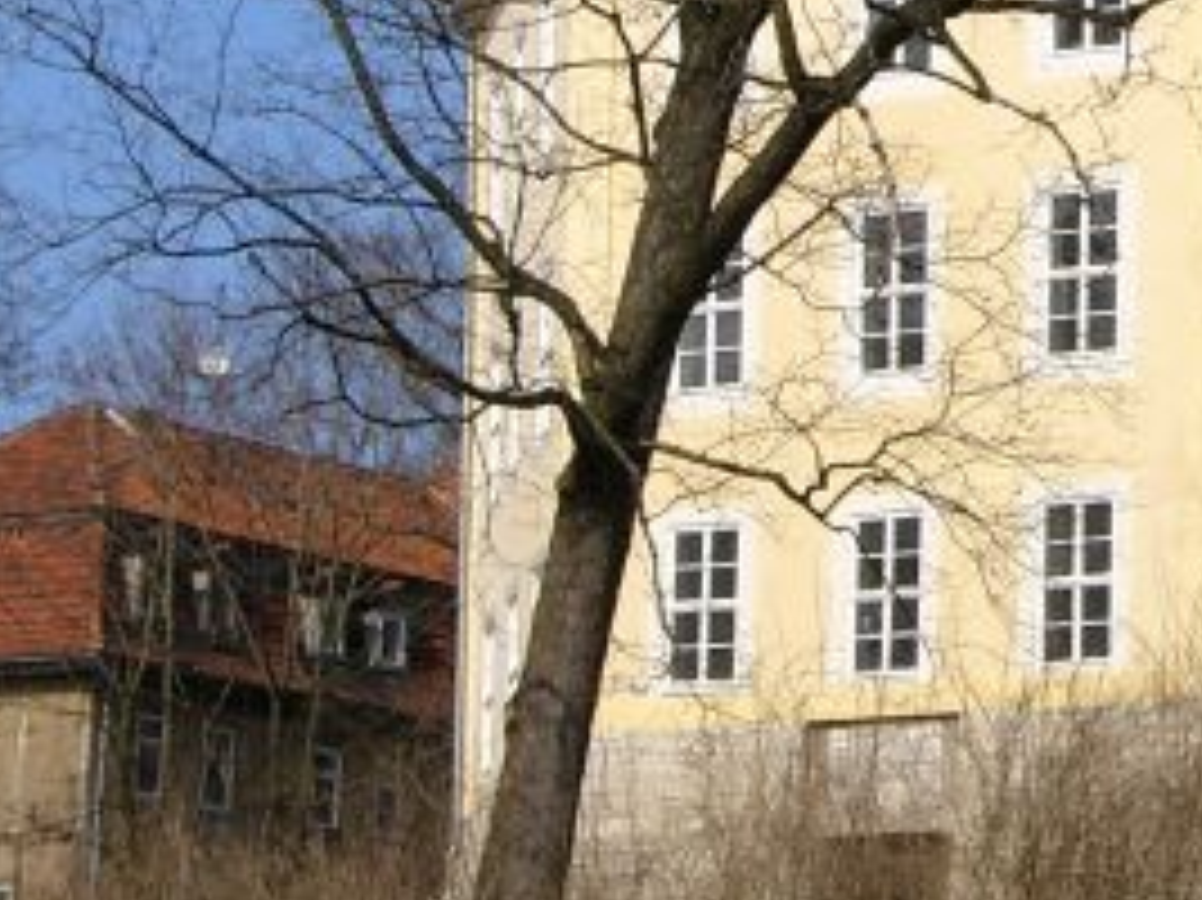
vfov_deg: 7.1
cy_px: -72
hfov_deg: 9.5
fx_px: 7185
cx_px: 1328
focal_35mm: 207
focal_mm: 14.22
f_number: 4
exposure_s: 1/946
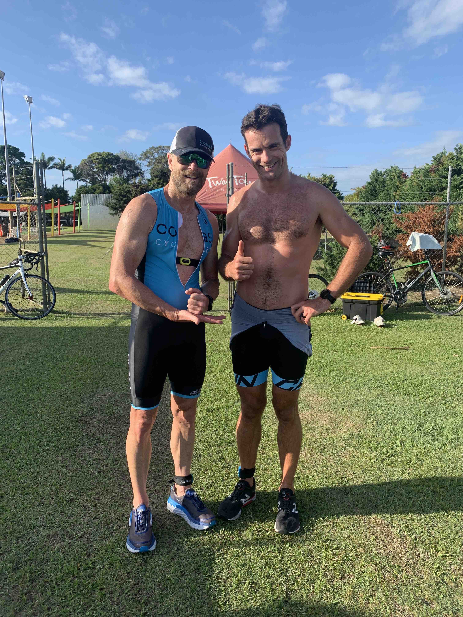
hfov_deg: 53.1
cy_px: 308
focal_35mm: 26
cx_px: 232
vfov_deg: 67.3
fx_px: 464
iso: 25
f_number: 1.8
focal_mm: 4.25
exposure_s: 1/1149
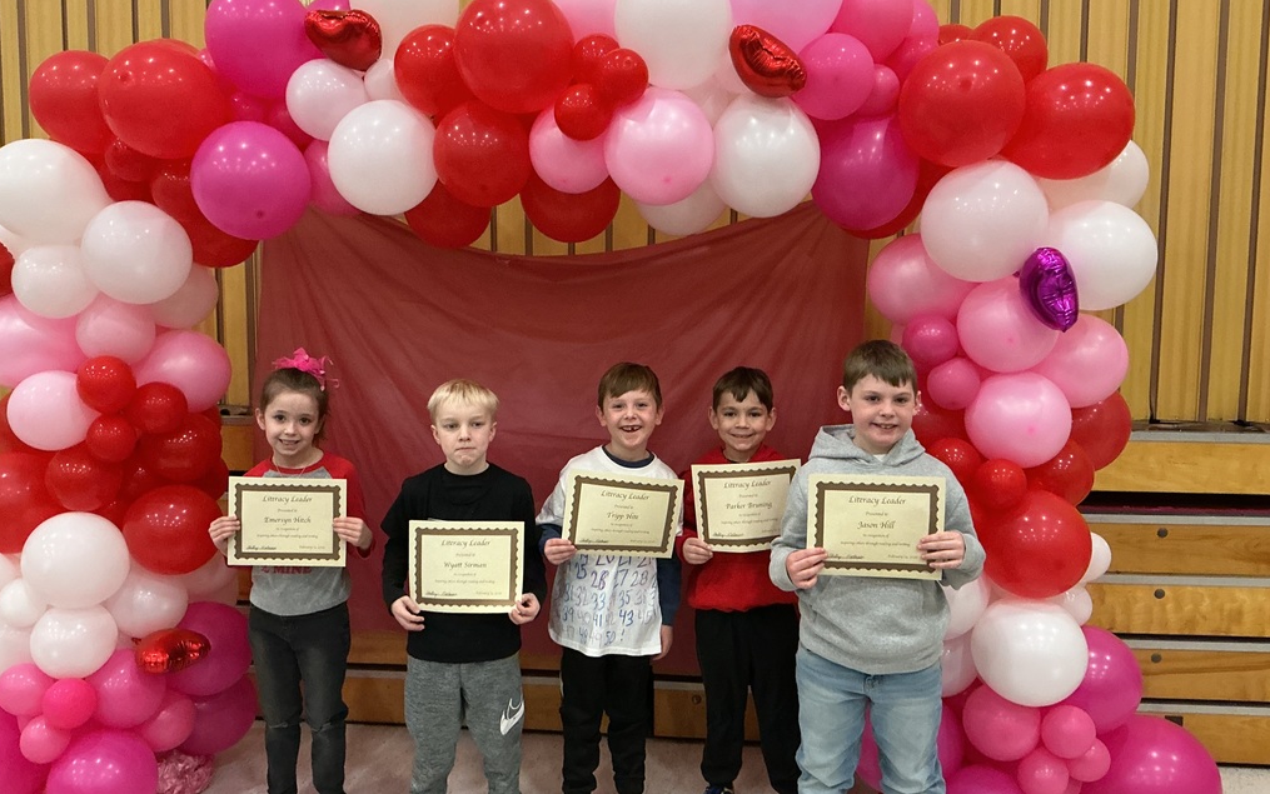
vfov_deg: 40.6
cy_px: 379
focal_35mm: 31
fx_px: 1073
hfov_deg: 61.2
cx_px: 632
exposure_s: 1/60
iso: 250
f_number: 1.8
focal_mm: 3
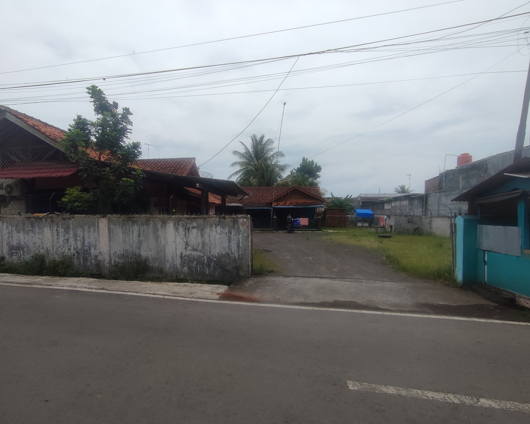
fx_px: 282
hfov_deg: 86.1
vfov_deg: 73.7
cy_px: 225
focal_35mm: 18
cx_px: 240
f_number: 2.2
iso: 50
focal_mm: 1.65
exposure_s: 1/2182
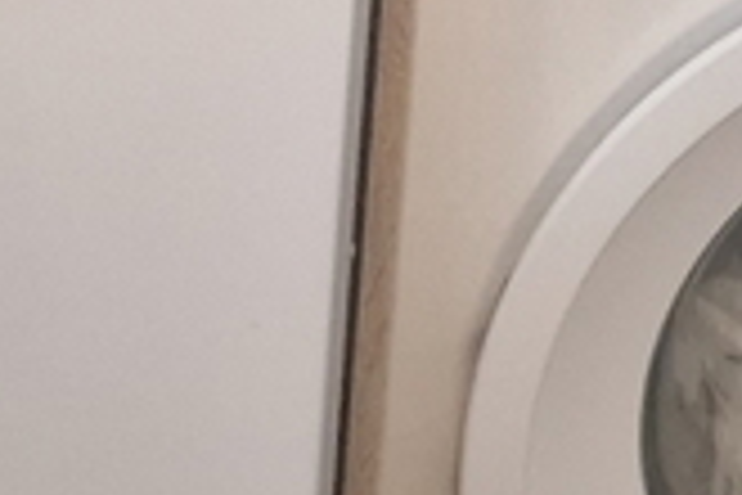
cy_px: -1166
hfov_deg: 11.8
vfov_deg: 6.8
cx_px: 544
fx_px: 3586
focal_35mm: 174
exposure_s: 1/100
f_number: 1.8
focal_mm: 5.4
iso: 50
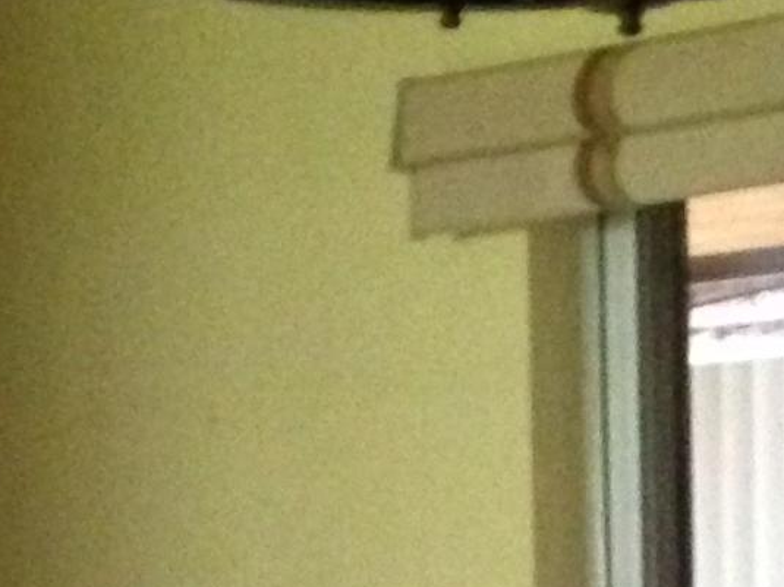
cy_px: 941
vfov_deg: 7.8
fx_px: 4189
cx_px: -100
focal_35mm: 185
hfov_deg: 10.5
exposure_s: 1/15
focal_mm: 4.12
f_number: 2.4
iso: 640
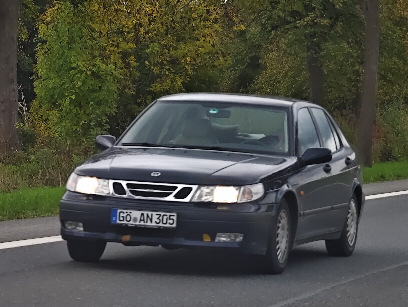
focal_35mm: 85
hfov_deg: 23.0
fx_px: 1003
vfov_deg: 17.4
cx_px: 204
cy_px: 154
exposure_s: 1/800
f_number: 2.3
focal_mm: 22.5
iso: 640
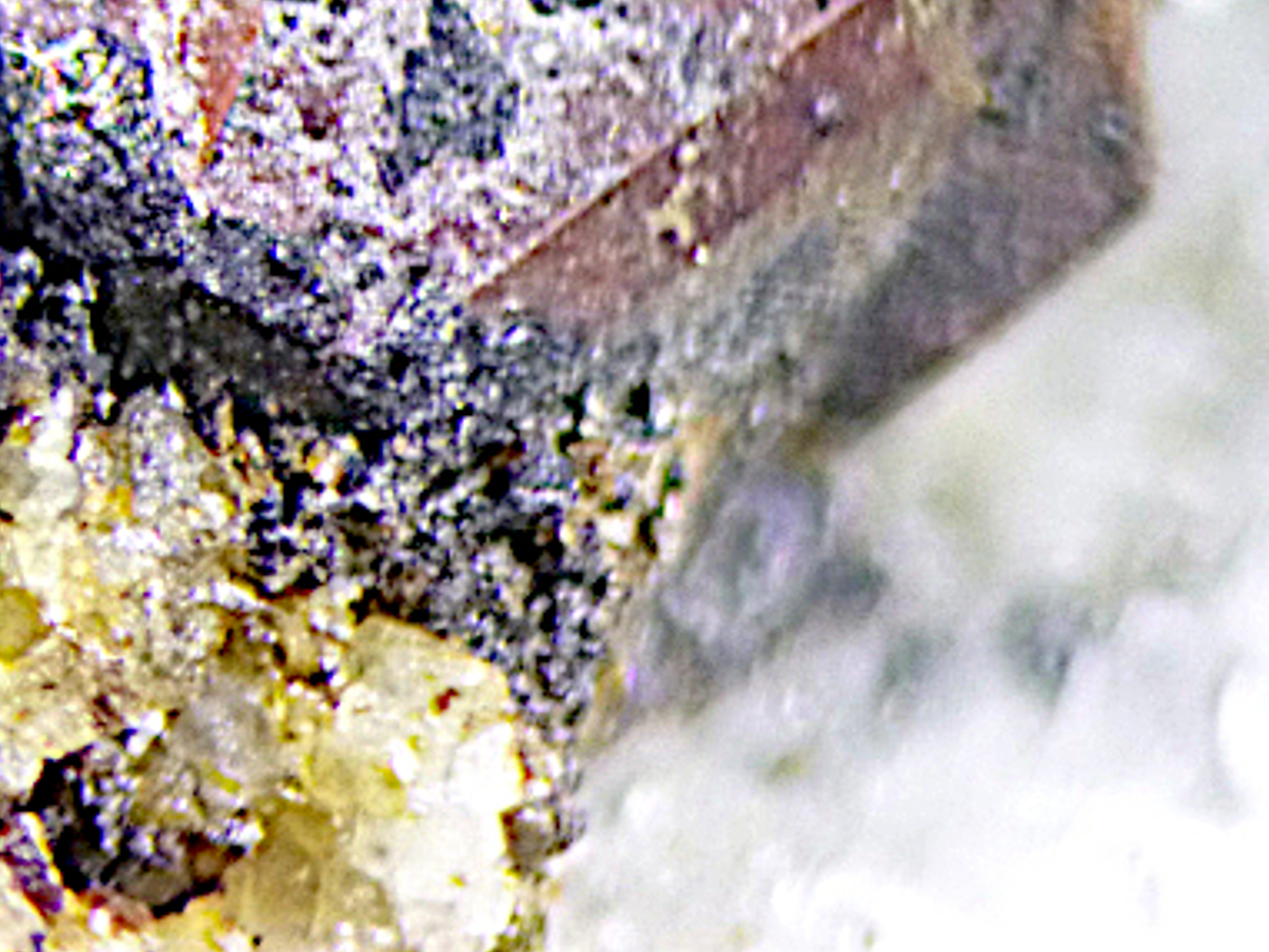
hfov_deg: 8.4
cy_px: -168
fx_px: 8654
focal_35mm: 236
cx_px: 193
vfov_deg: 6.3
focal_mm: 18
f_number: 5.7
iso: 400
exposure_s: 1/60
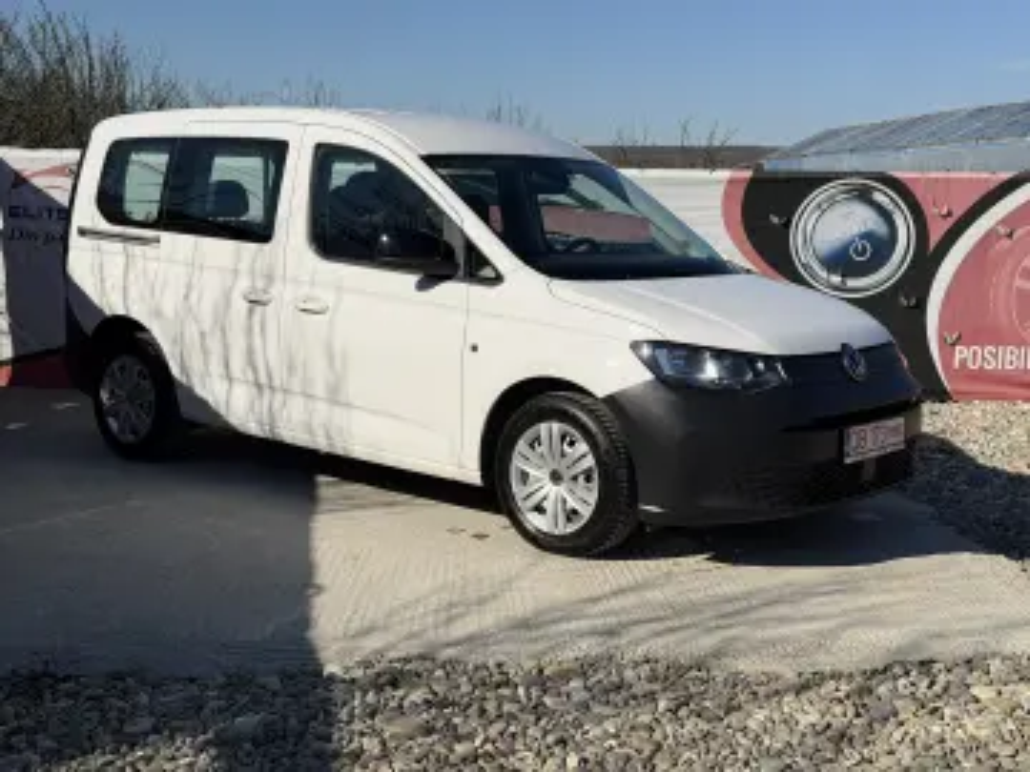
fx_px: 1428
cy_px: 386
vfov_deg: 30.3
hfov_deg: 39.7
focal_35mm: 48
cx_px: 515
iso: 80
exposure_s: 1/13333
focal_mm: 6.76
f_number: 1.78
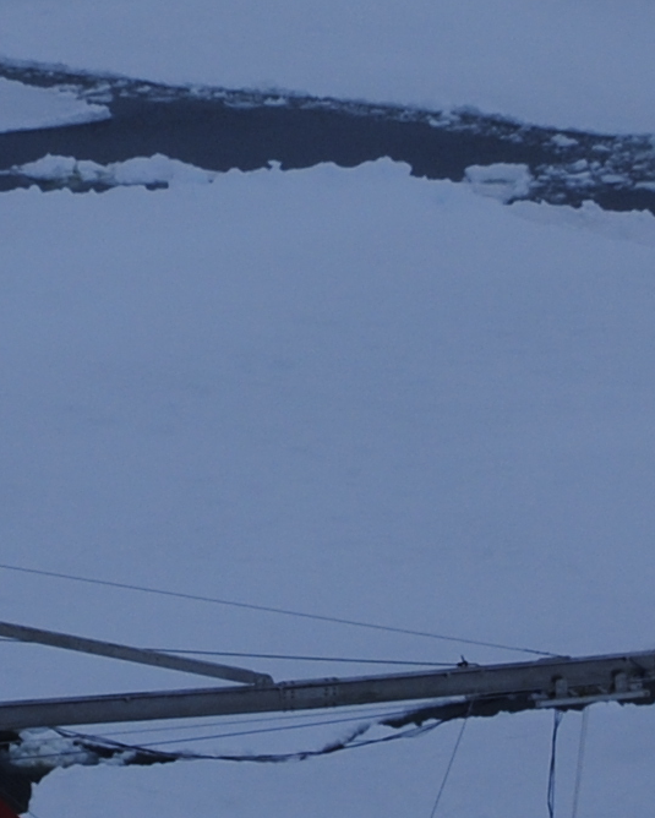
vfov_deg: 7.9
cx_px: -1
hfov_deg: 6.3
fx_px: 5933
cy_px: 26
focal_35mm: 245
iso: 100
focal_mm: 30
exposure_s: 1/80
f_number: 8
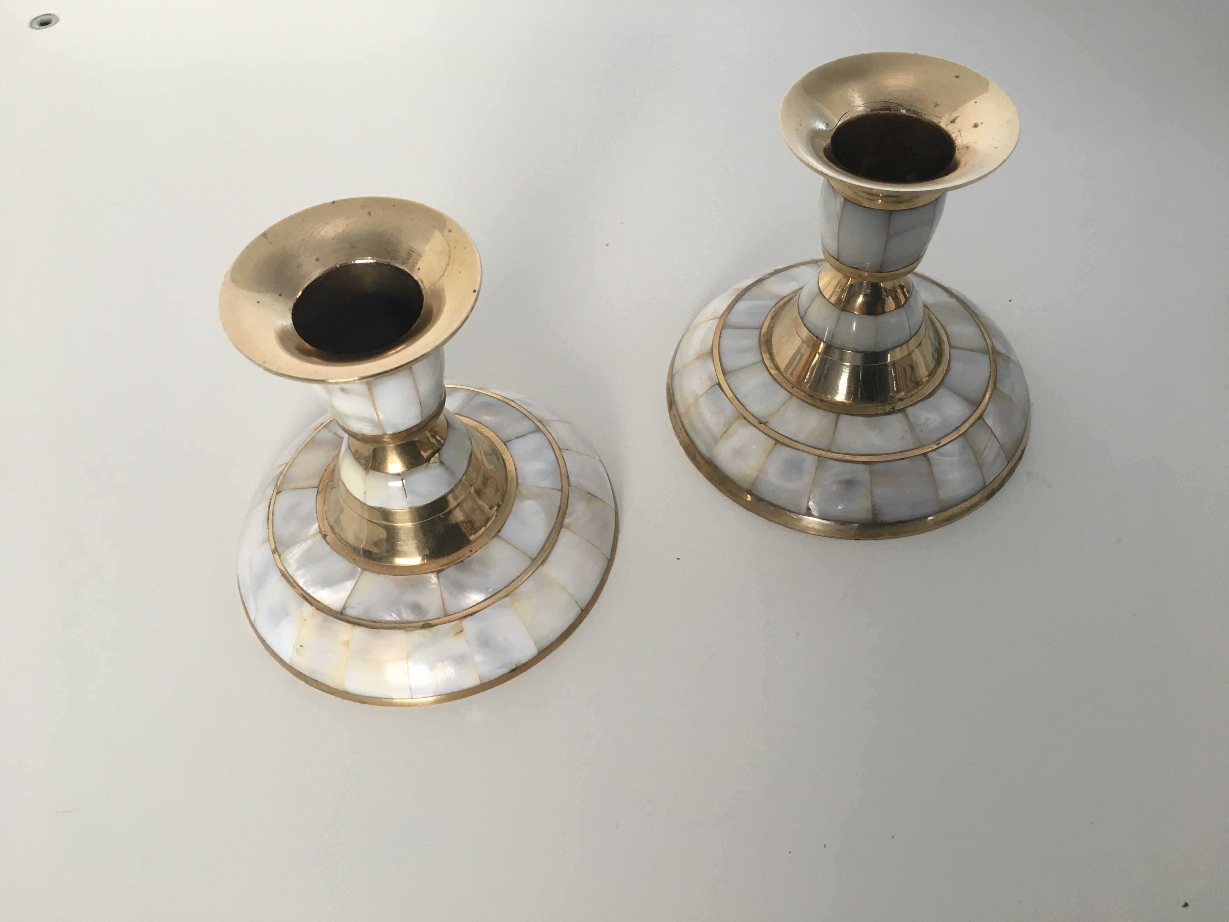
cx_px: 614
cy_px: 461
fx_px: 1030
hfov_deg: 61.7
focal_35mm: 29
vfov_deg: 48.2
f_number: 2.2
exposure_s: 1/33
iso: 50
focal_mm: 4.15
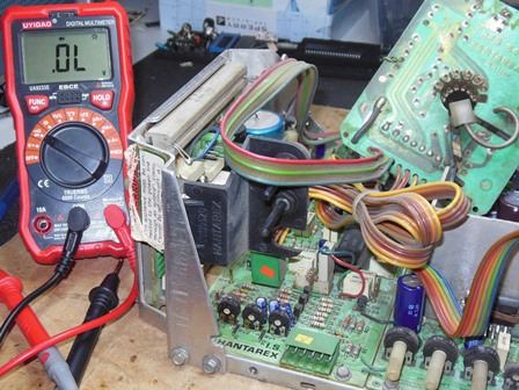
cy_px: 195
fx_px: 645
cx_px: 260
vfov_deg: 33.6
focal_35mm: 43
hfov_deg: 43.9
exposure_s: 1/30
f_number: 3.8
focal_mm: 7.7
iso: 125
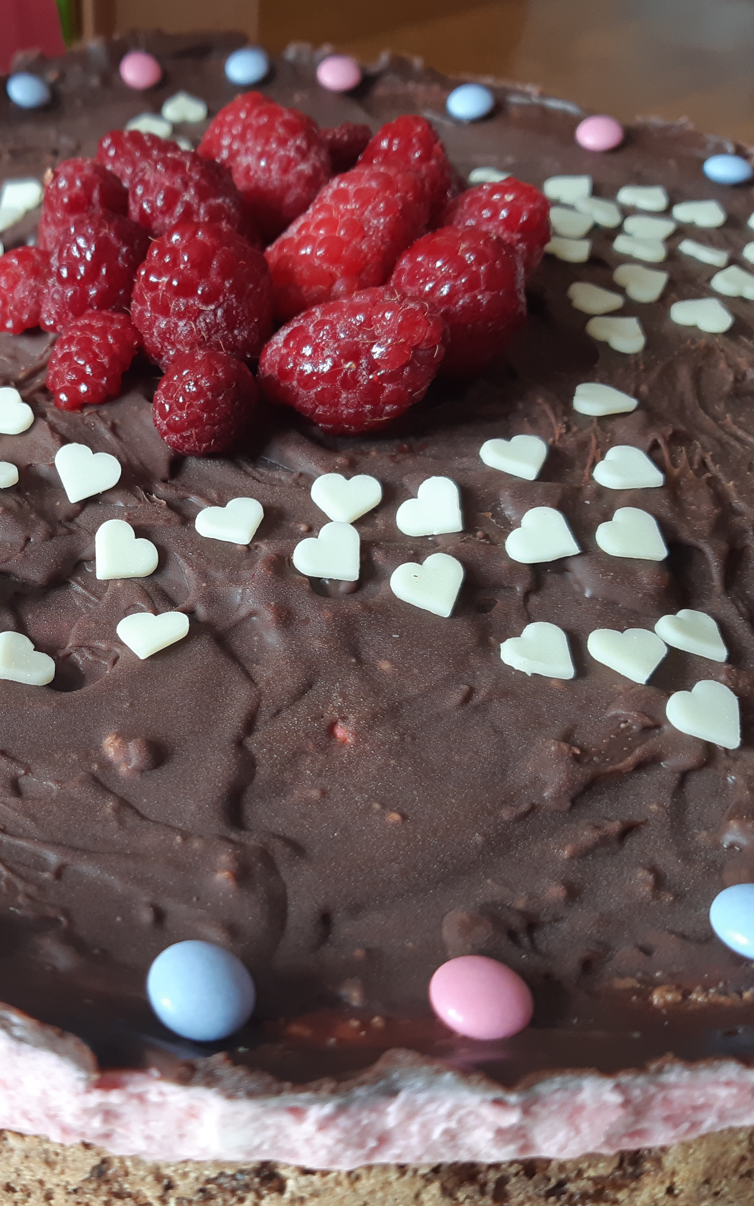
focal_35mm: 37
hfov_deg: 33.0
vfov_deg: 52.7
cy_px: 602
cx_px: 99
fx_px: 1216
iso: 50
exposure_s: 1/50
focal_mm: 3.93
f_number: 1.7
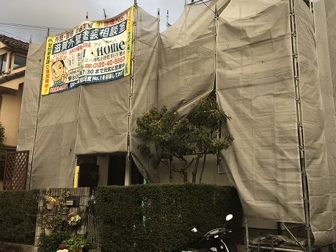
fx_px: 369
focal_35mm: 38
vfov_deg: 37.5
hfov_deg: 48.8
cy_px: 98
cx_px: 192
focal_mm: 4.15
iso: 25
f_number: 2.2
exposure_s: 1/246
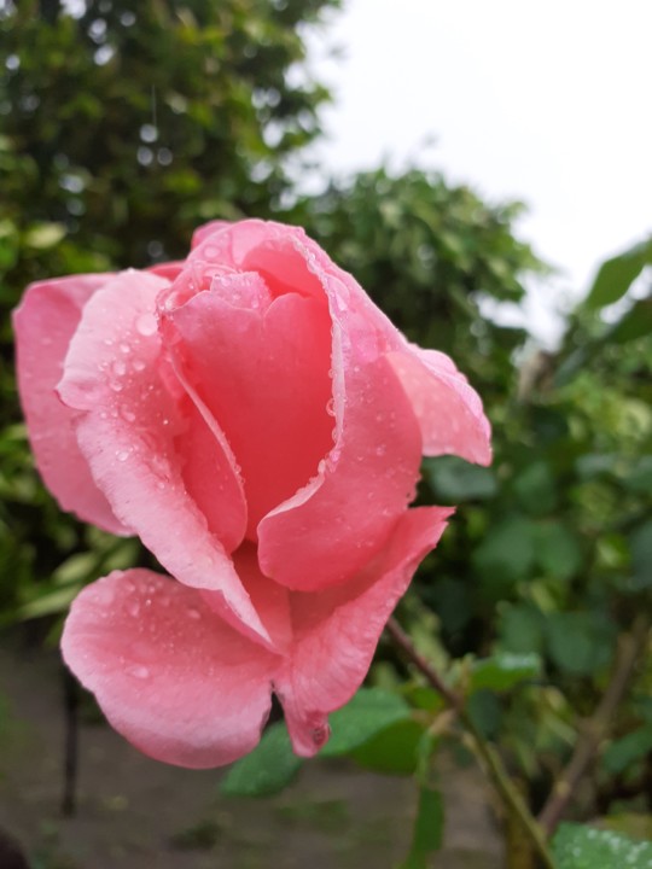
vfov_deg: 65.3
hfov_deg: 51.4
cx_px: 326
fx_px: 678
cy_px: 434
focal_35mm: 27
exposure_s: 1/189
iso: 40
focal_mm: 3.6
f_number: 1.9
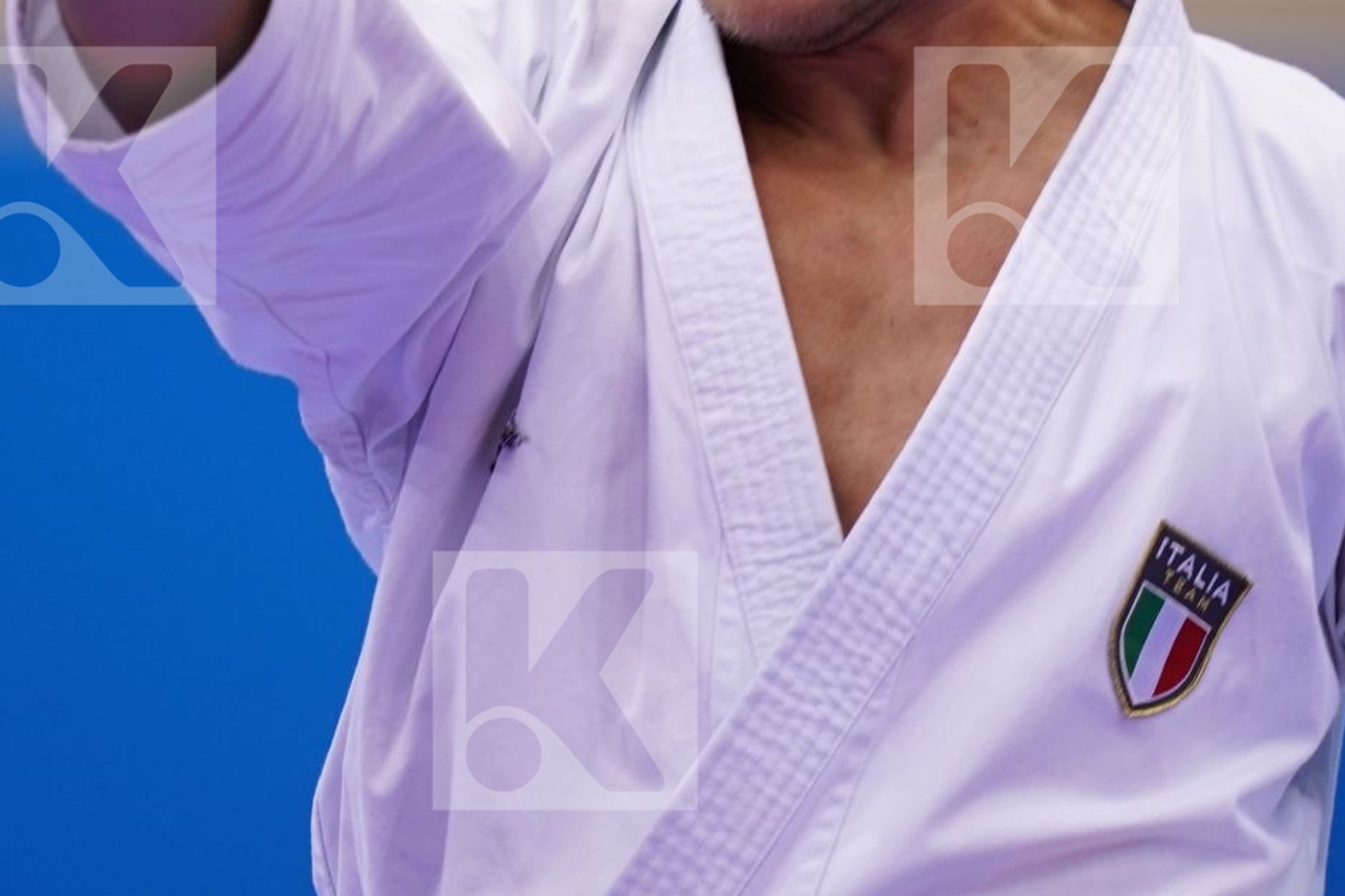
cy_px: 176
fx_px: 42619
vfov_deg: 1.2
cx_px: 565
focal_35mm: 1141
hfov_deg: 1.8
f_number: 2.8
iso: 640
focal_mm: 400
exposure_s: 1/500
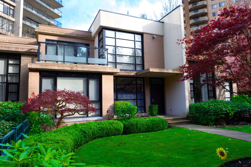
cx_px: 126
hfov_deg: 73.7
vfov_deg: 53.1
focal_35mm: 24
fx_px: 167
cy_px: 84
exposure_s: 1/30
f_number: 11
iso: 100
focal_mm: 16
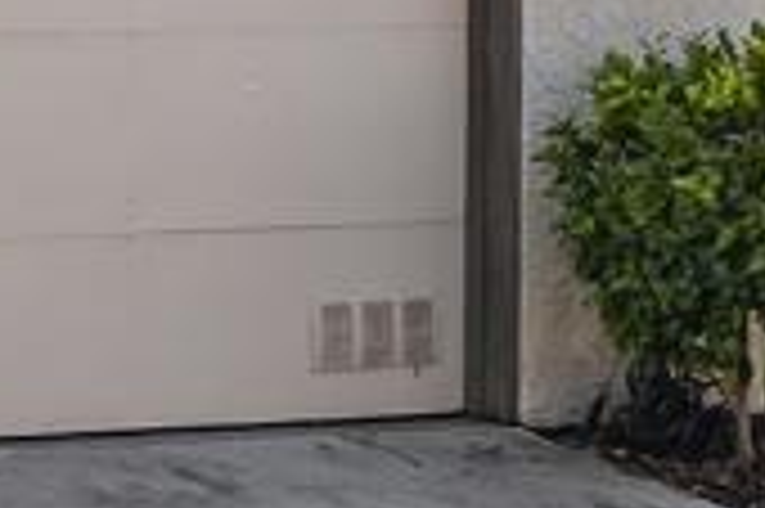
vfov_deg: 6.9
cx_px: -198
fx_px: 3970
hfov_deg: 10.8
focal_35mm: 187
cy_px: -746
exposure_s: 1/500
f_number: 8
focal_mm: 31
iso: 500
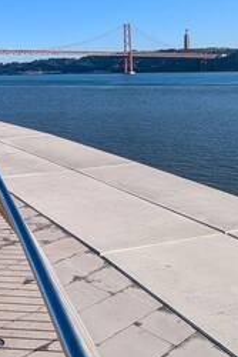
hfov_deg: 27.2
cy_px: 40
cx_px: 26
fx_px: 475
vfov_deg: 38.4
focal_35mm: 48
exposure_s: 1/1565
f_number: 2.2
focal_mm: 2.35
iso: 45
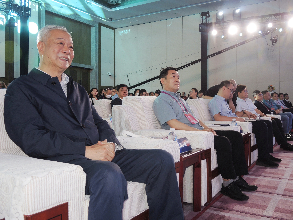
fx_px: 254
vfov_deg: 46.8
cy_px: 110
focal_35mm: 30
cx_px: 146
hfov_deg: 60.0
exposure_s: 1/40
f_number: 2
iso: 160
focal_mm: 6.5
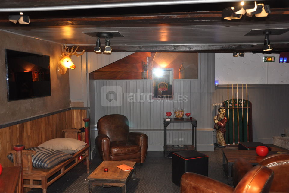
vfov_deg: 36.9
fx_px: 289
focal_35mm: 36
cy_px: 96
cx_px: 144
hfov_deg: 53.1
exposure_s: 1/30
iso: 800
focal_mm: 24
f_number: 3.8
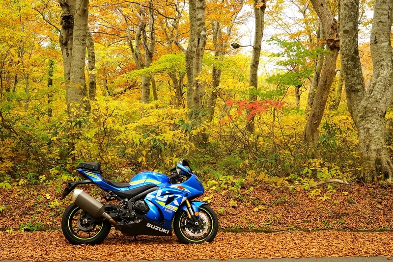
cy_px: 131
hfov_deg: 46.4
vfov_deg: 31.9
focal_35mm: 42
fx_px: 459
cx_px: 196
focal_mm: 42
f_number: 7.1
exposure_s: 1/250
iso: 1600
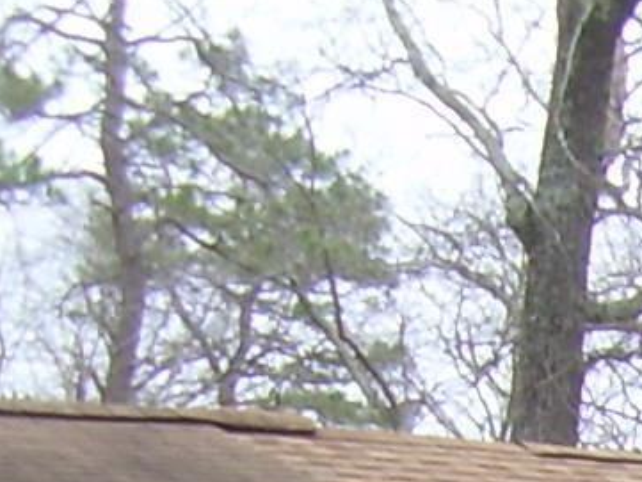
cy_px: 1476
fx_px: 4434
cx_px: 1677
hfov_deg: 7.6
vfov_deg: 5.8
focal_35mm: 239
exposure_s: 1/46.2
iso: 50
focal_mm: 6.3
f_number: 2.8
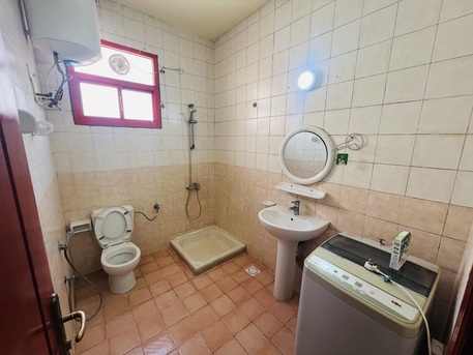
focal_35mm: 13
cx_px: 236
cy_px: 178
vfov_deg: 89.9
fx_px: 178
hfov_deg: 106.2
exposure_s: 1/50
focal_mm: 1.57
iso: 125
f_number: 1.8
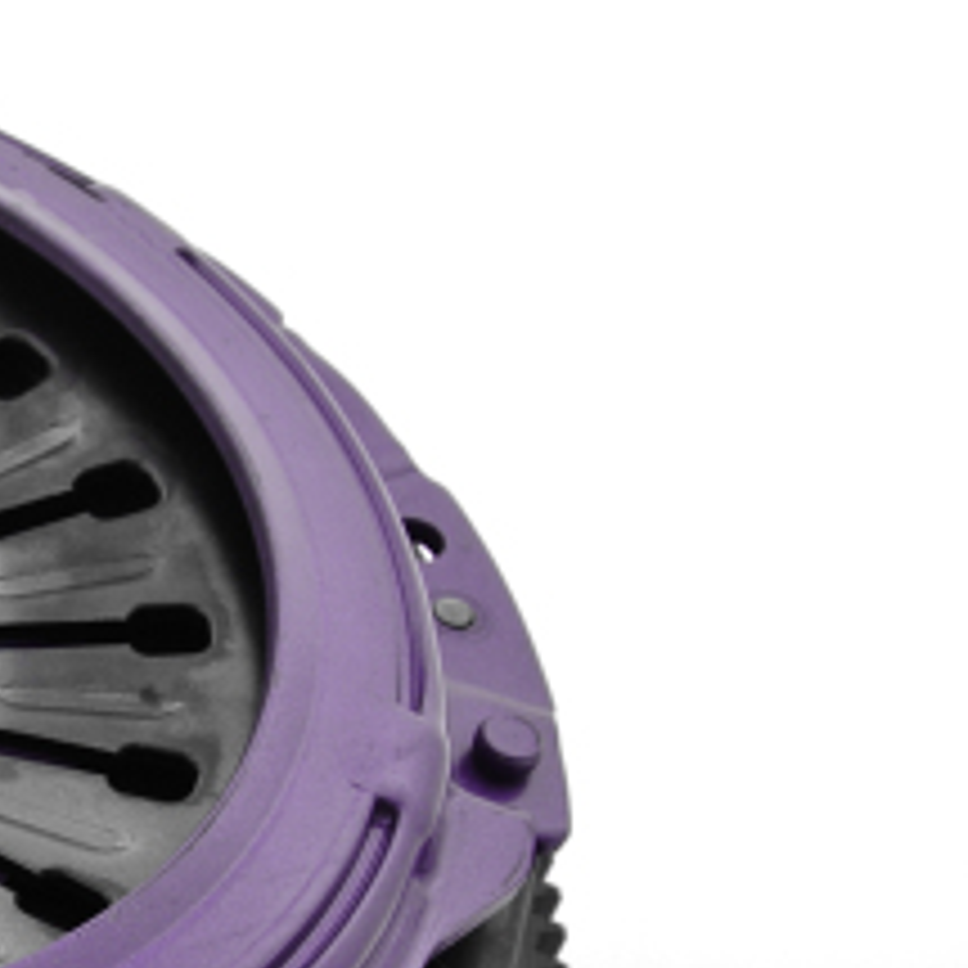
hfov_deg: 14.3
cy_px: 1148
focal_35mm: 114
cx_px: -455
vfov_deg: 14.8
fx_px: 3607
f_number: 4
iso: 100
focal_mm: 13.6
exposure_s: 1/5
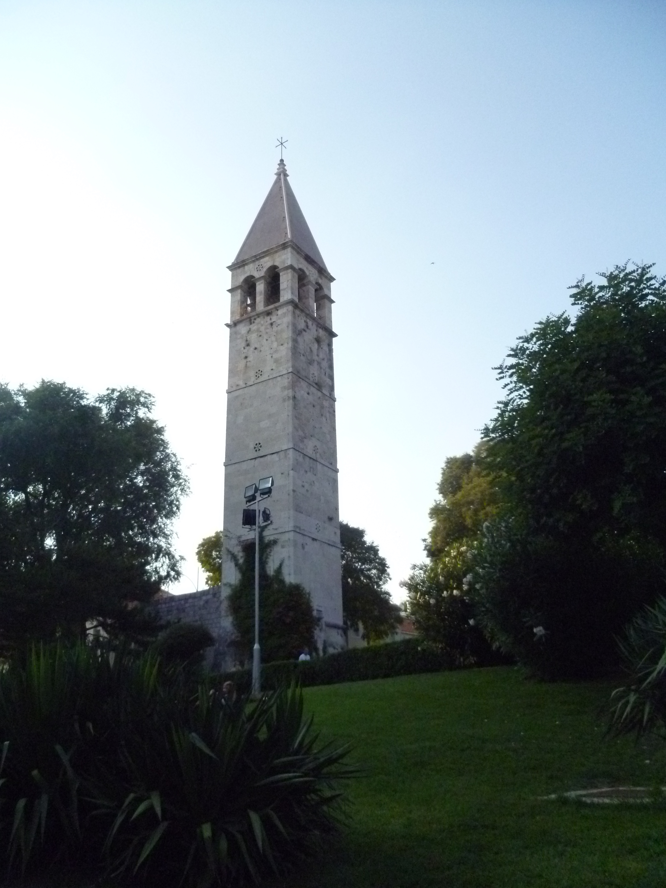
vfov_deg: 63.4
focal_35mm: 28
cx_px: 333
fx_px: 718
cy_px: 444
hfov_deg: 49.7
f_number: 10
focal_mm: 5
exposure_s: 1/500
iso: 800
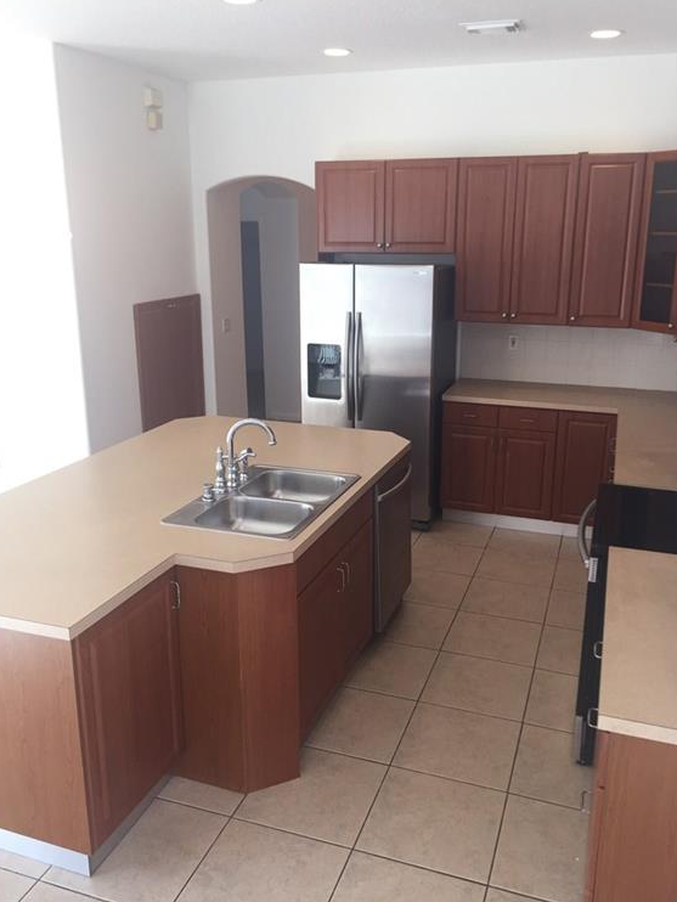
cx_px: 335
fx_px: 782
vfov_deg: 59.9
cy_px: 456
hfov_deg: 46.8
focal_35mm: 30
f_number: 2.2
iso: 50
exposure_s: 1/120
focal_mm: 4.15
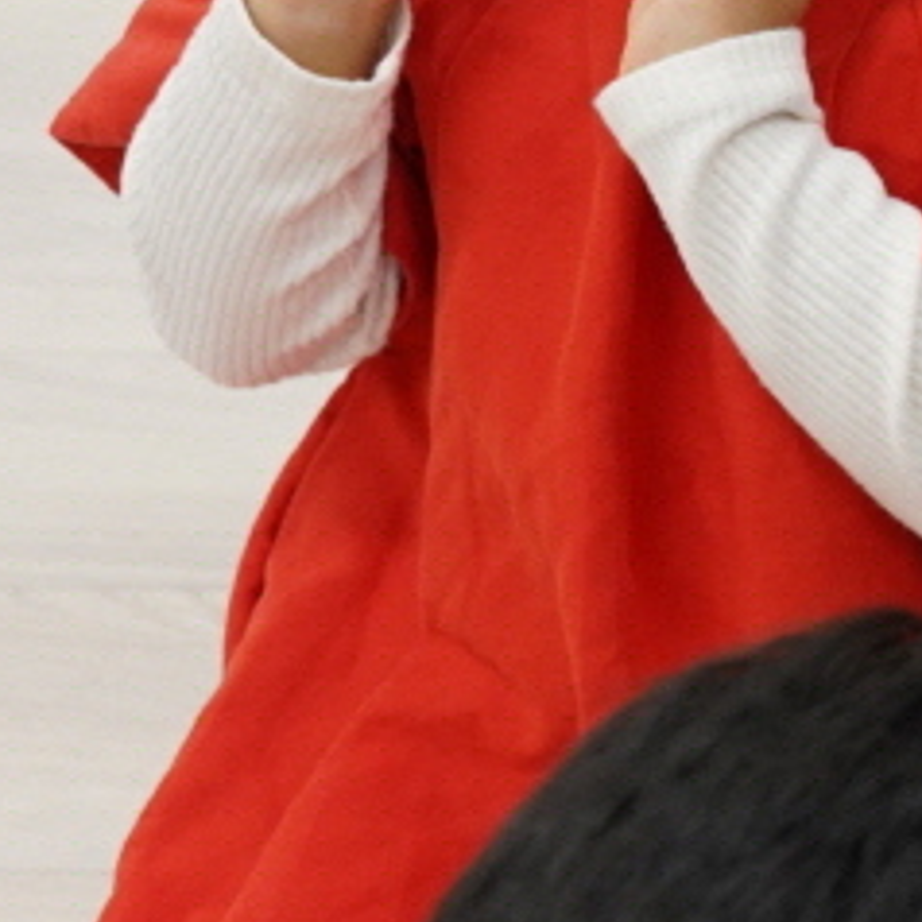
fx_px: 4520
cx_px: 2208
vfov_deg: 11.6
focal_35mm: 150
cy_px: 66
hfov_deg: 10.2
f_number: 6.3
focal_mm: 35
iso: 2500
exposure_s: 1/80
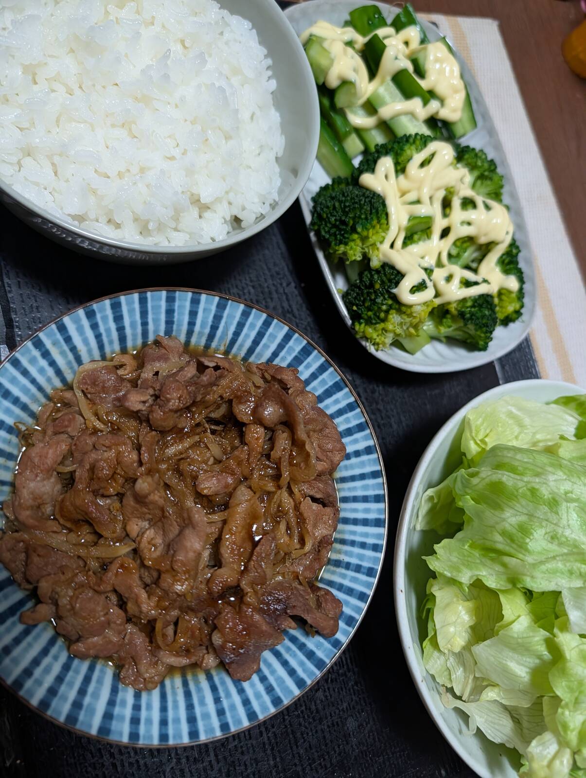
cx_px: 293
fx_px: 540
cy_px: 389
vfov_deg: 71.5
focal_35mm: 24
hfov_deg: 56.9
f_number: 1.68
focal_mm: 6.9
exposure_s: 1/135
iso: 1090
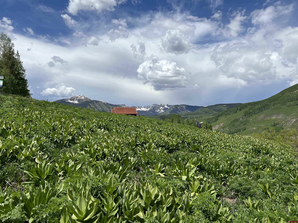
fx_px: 224
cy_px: 112
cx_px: 149
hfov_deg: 67.3
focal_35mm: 26
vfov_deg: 53.1
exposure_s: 1/8696
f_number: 1.5
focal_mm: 5.7
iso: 50
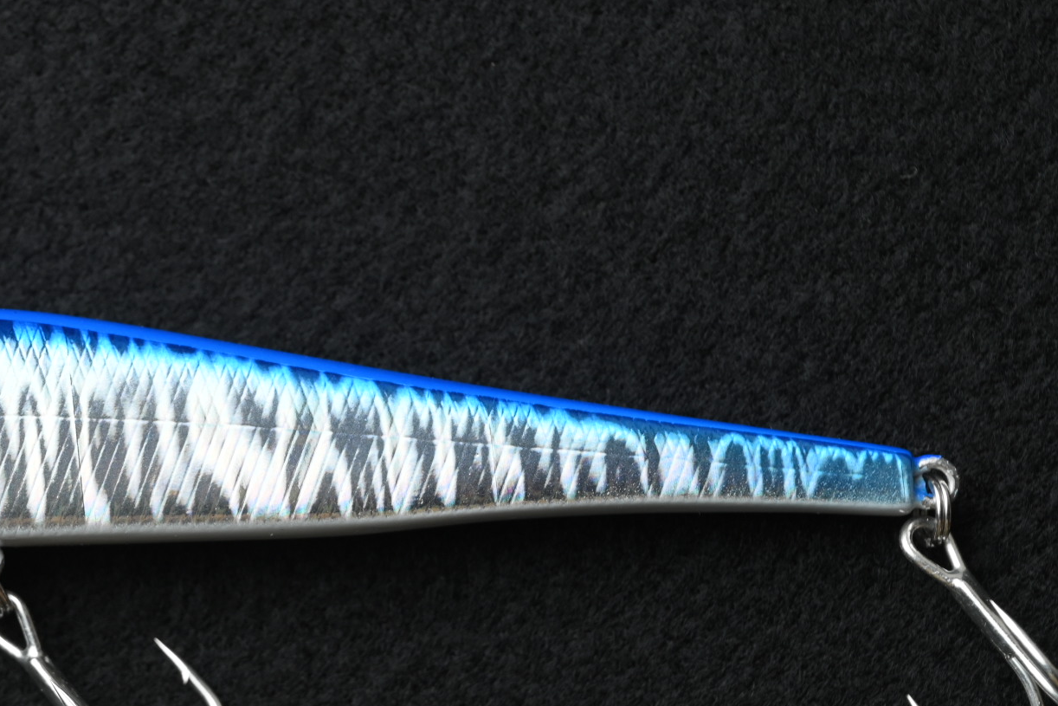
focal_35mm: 297
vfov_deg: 4.6
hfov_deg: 6.9
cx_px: 138
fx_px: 8729
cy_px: 449
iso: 250
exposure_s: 1/160
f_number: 6.3
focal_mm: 120
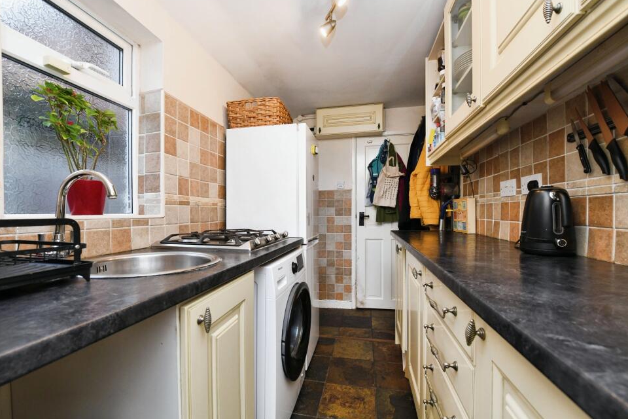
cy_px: 214
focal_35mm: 16
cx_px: 301
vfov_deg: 73.7
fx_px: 279
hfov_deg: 96.7
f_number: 8
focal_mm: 15
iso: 800
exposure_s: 1/60
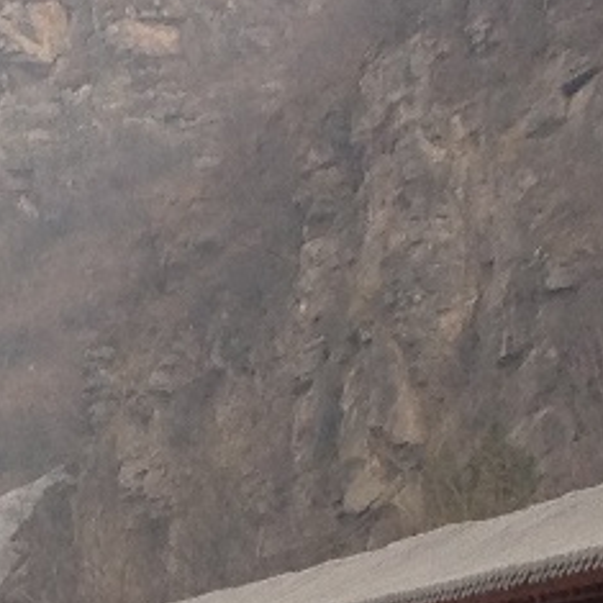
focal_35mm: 232
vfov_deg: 7.3
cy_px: 1142
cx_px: -186
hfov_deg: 7.5
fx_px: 4572
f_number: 2.4
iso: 64
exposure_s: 1/665
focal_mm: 4.28
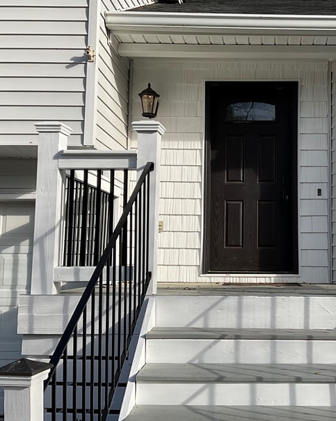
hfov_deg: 30.7
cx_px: 266
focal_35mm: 48
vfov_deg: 38.8
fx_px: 597
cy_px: 194
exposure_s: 1/1786
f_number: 1.8
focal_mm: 3
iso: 16
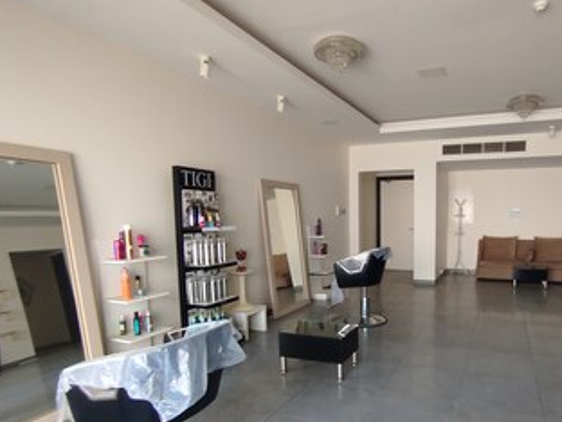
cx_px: 370
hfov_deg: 74.3
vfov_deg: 60.5
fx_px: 357
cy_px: 257
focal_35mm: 22
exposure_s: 1/50
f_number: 2.2
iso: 125
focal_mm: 1.65
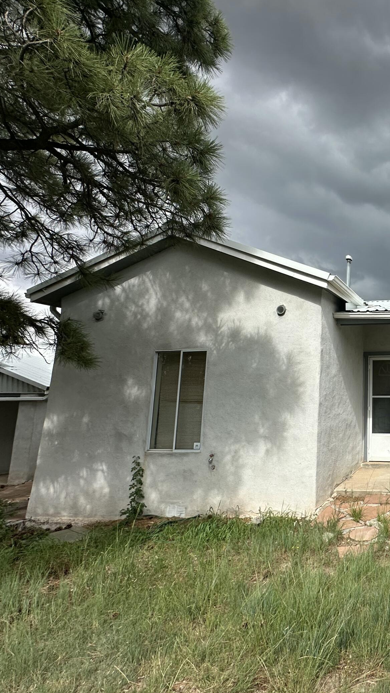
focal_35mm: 22
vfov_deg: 81.1
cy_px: 324
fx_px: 404
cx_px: 420
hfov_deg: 41.8
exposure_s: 1/1689
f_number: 2.2
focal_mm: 2.22
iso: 50
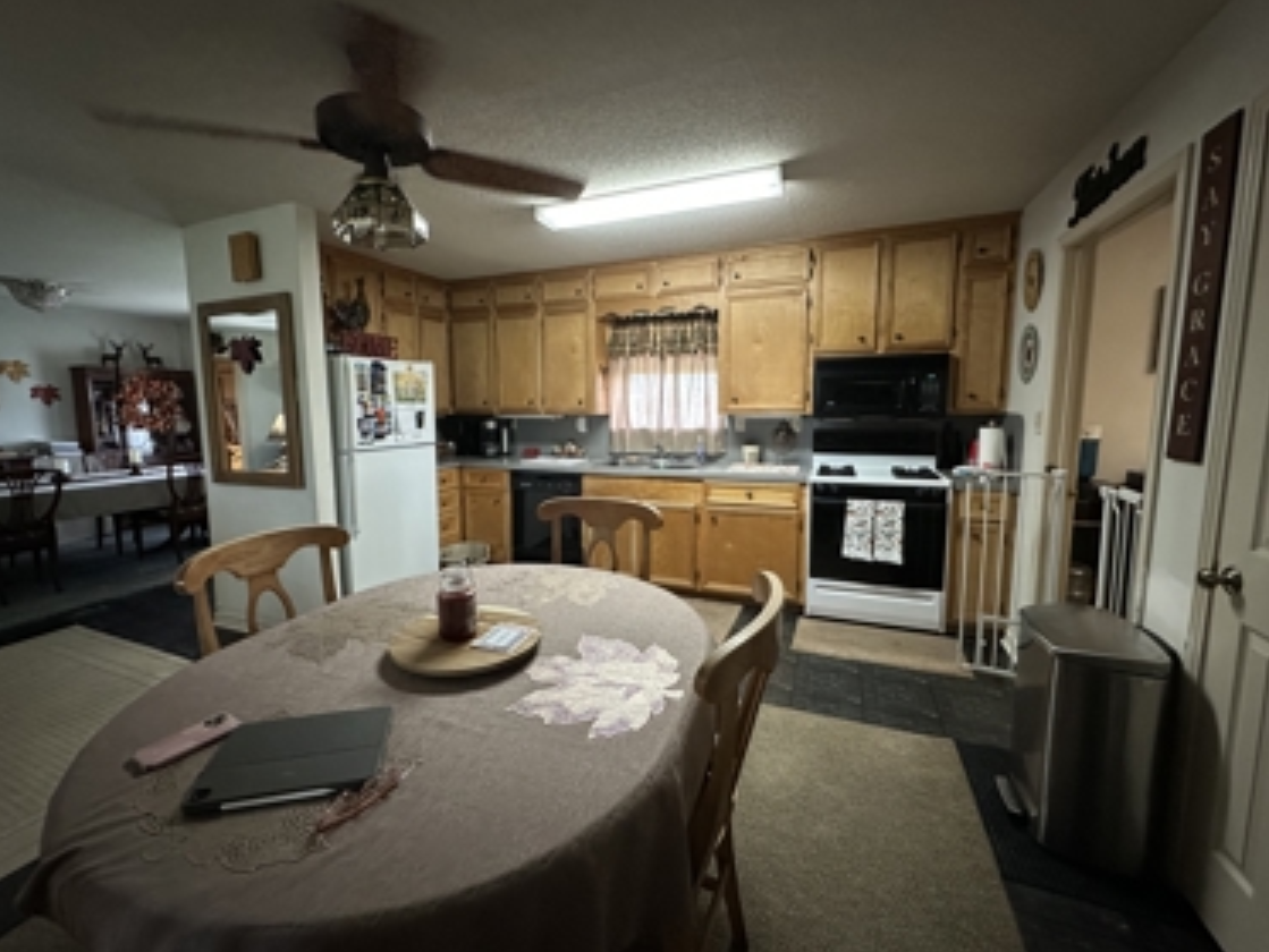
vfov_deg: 81.8
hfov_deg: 98.1
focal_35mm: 15
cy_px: 462
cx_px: 602
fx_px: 550
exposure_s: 1/60
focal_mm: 2.22
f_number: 2.2
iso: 800
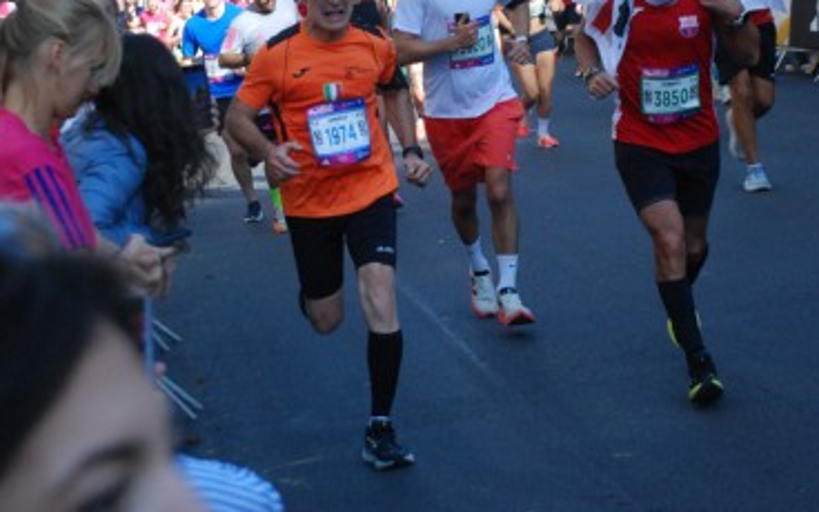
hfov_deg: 17.4
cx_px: 422
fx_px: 2678
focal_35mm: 120
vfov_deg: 10.9
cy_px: 136
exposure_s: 1/1000
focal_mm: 48
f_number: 4.8
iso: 1000
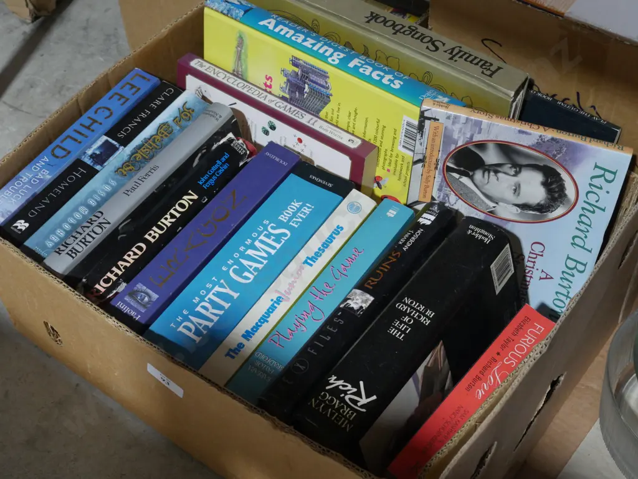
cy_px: 240
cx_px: 319
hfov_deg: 35.5
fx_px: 996
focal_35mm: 54
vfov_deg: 27.1
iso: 2000
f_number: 7.1
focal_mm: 27
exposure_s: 1/60
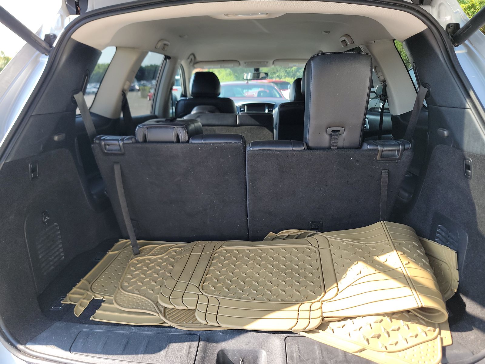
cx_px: 242
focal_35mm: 24
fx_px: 336
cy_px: 182
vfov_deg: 56.8
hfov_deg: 71.6
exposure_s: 1/119
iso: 72
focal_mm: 6.7
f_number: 1.8
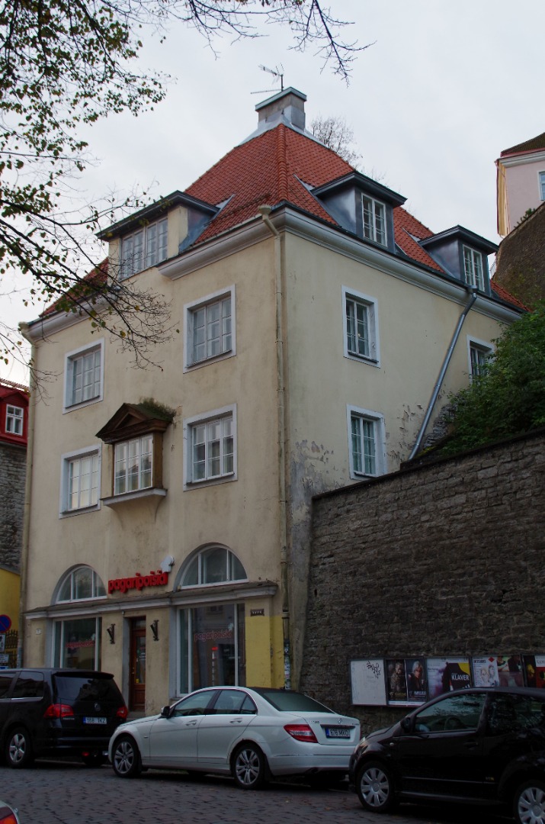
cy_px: 412
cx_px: 272
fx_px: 958
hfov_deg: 31.7
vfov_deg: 46.5
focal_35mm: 42
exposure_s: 1/50
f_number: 6.3
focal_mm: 28
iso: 500
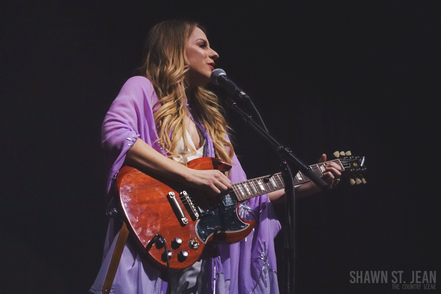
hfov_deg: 28.8
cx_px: 220
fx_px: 857
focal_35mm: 70
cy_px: 147
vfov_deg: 19.4
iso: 1250
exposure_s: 1/60
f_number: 2.8
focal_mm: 25.7
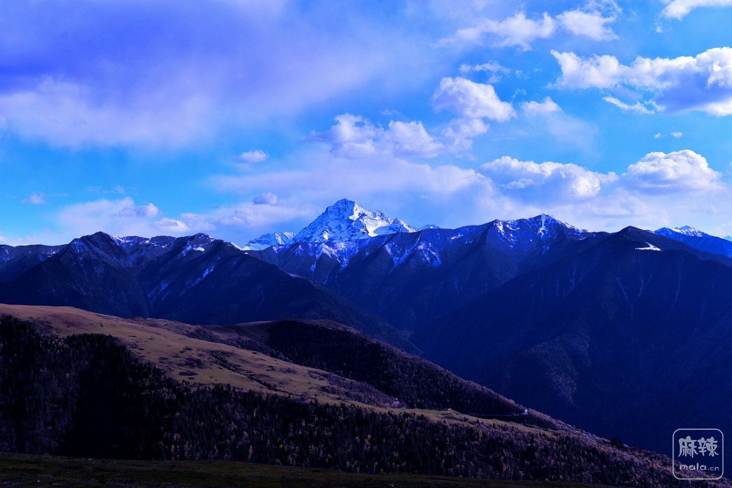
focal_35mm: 48
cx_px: 366
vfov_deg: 28.1
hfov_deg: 41.1
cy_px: 244
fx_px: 976
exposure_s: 1/800
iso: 100
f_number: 7.1
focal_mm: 48
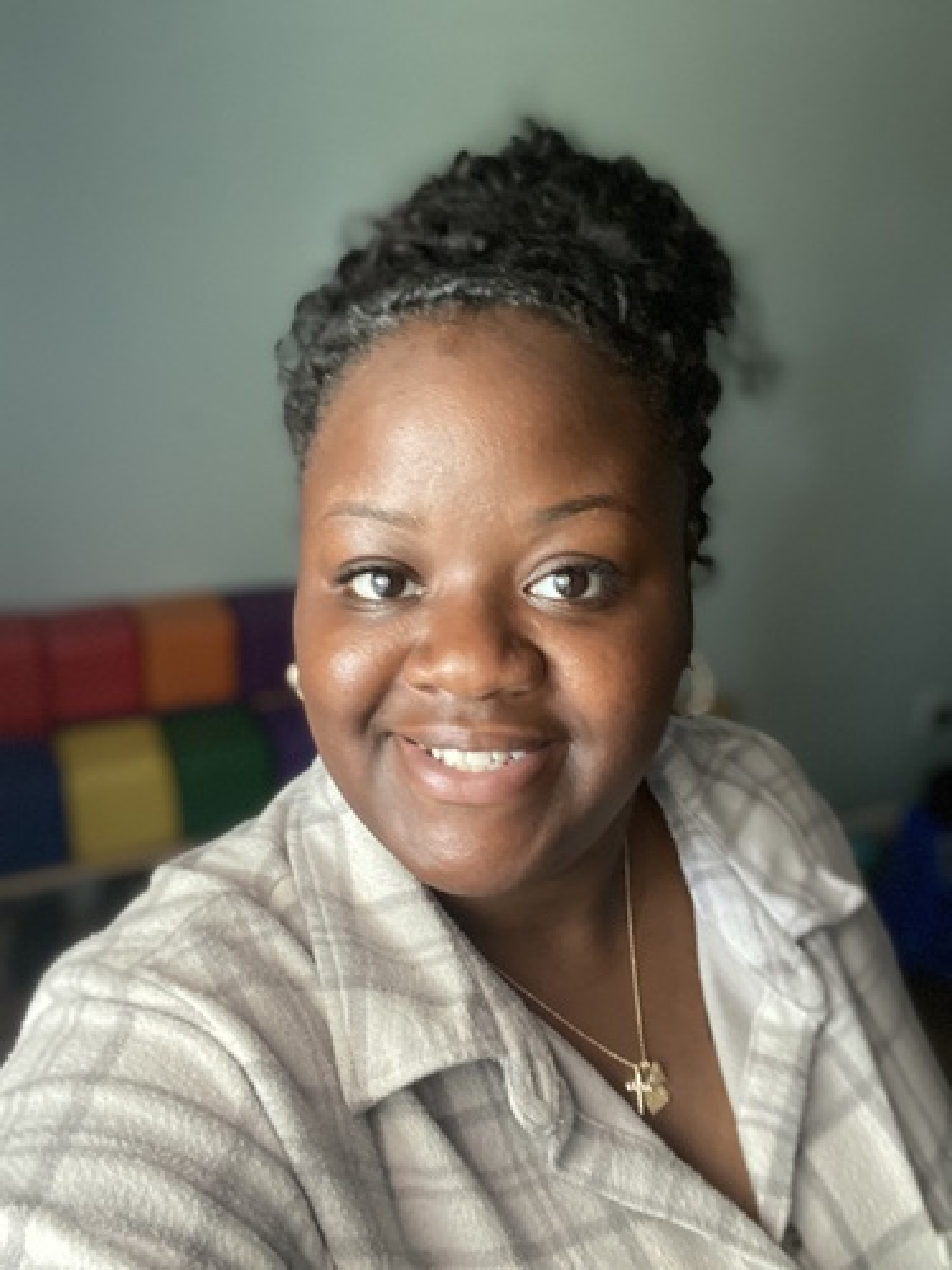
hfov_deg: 46.8
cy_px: 635
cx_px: 476
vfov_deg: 60.0
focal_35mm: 30
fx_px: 1100
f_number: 2.2
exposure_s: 1/30
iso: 500
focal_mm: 2.71
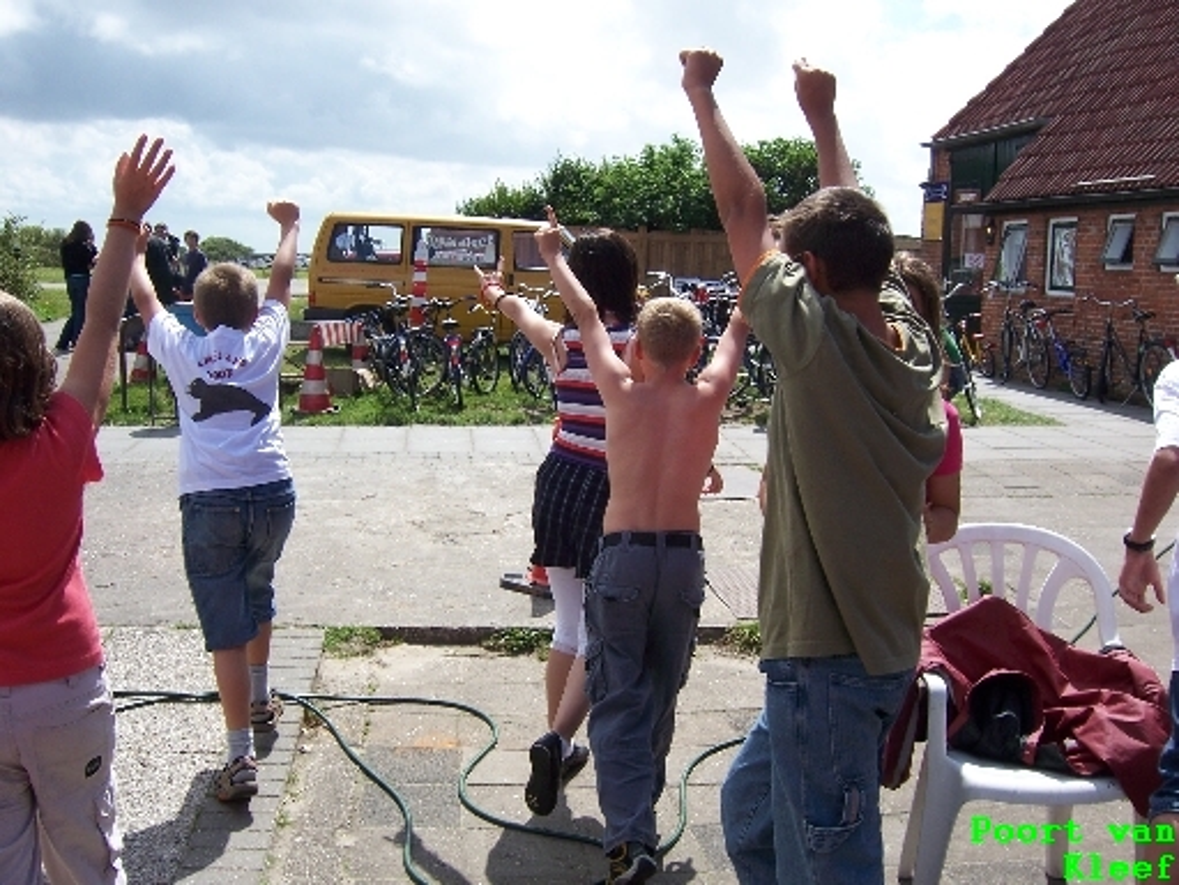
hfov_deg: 51.4
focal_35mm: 36
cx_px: 590
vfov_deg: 39.7
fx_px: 1226
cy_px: 442
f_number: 4.5
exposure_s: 1/500
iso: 80
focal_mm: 6.2
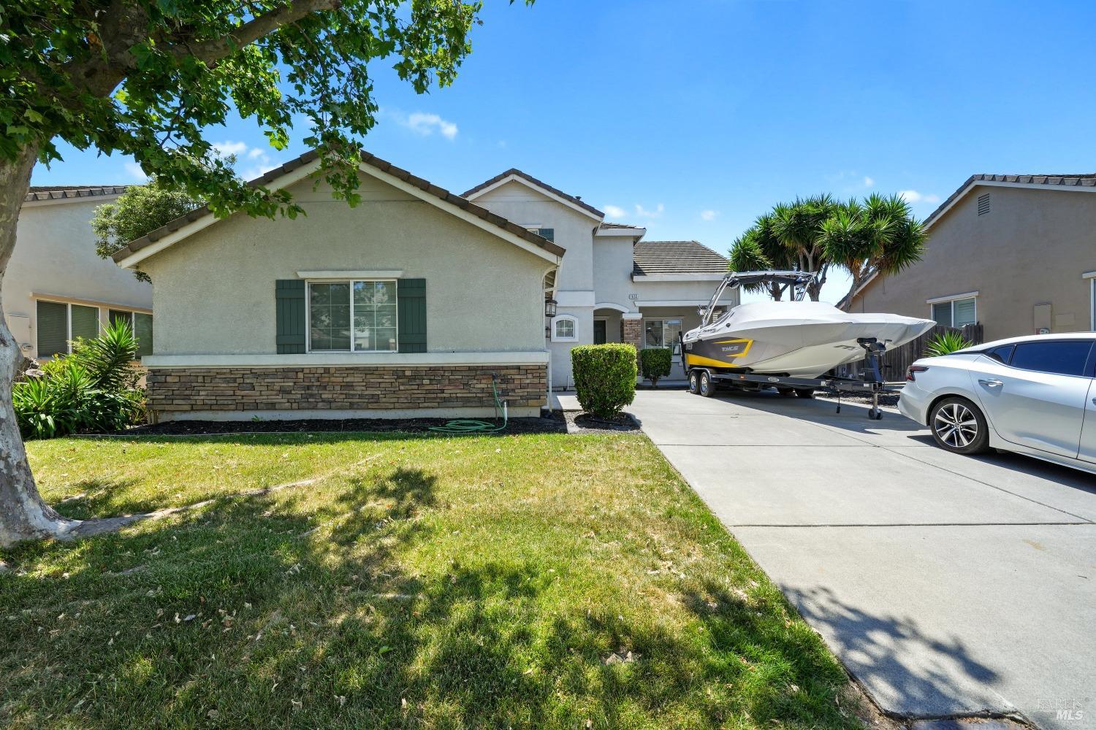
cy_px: 365
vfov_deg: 85.4
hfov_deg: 108.3
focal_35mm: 13
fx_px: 396
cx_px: 548
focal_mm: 13
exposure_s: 1/80
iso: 200
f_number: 8
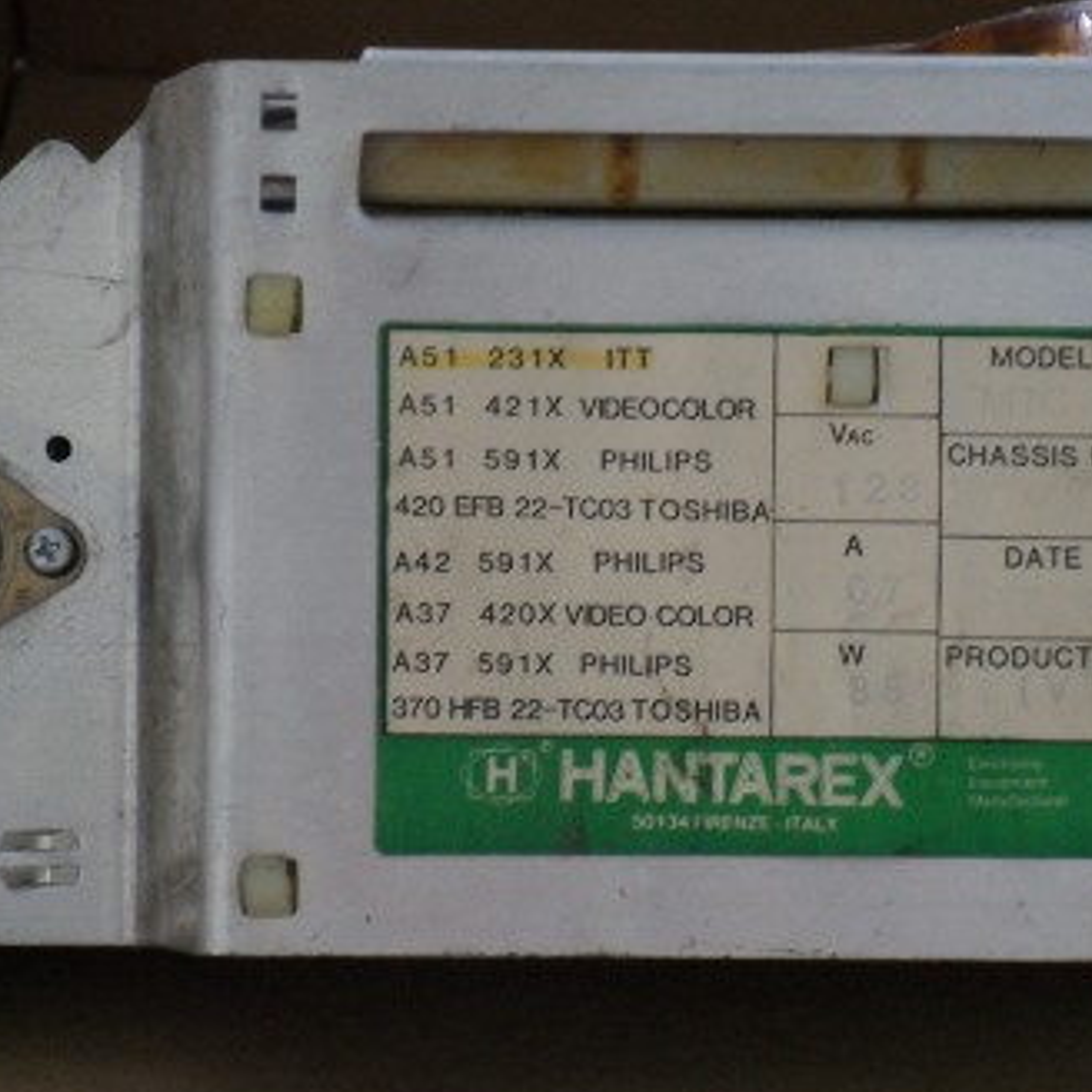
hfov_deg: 10.3
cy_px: 556
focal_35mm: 169
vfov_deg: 10.3
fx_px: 6032
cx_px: 709
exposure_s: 1/10
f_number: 5.8
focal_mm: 25
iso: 400
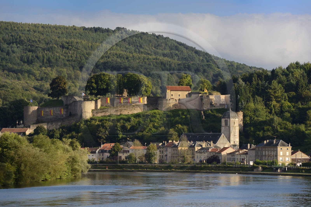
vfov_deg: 6.9
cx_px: 156
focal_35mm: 200
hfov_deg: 10.3
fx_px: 1727
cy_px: 104
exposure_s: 1/250
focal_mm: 200
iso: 200
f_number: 10
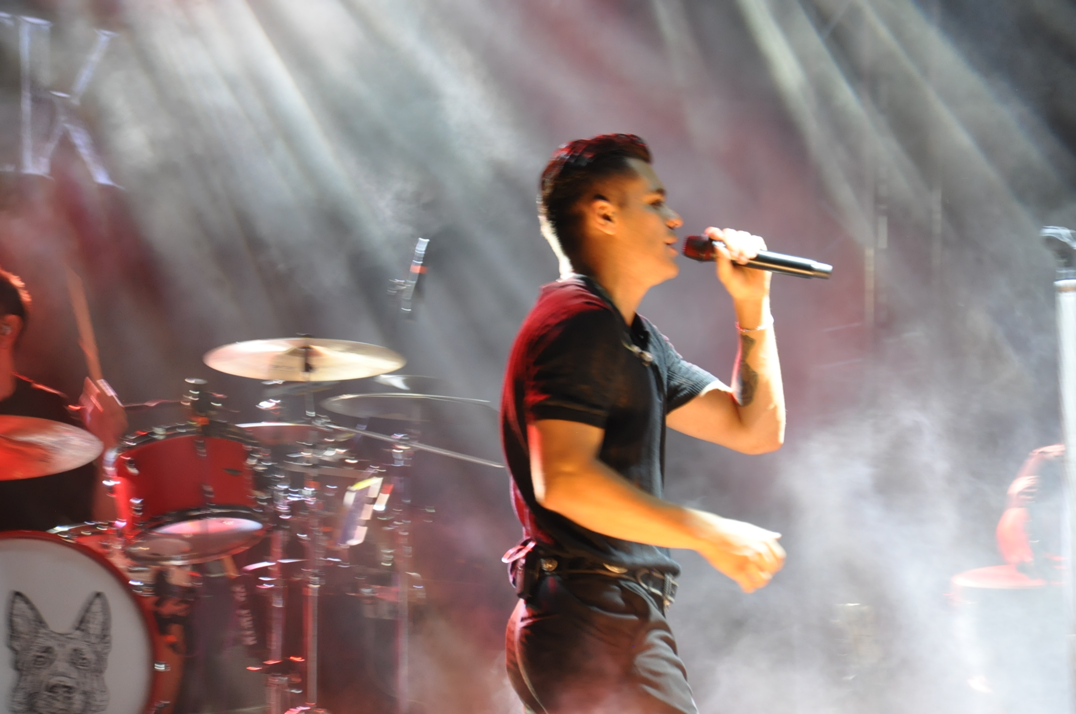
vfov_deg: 8.7
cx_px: 538
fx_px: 4702
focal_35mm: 158
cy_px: 357
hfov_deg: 13.1
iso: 1000
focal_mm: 105
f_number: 5.6
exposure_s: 1/30
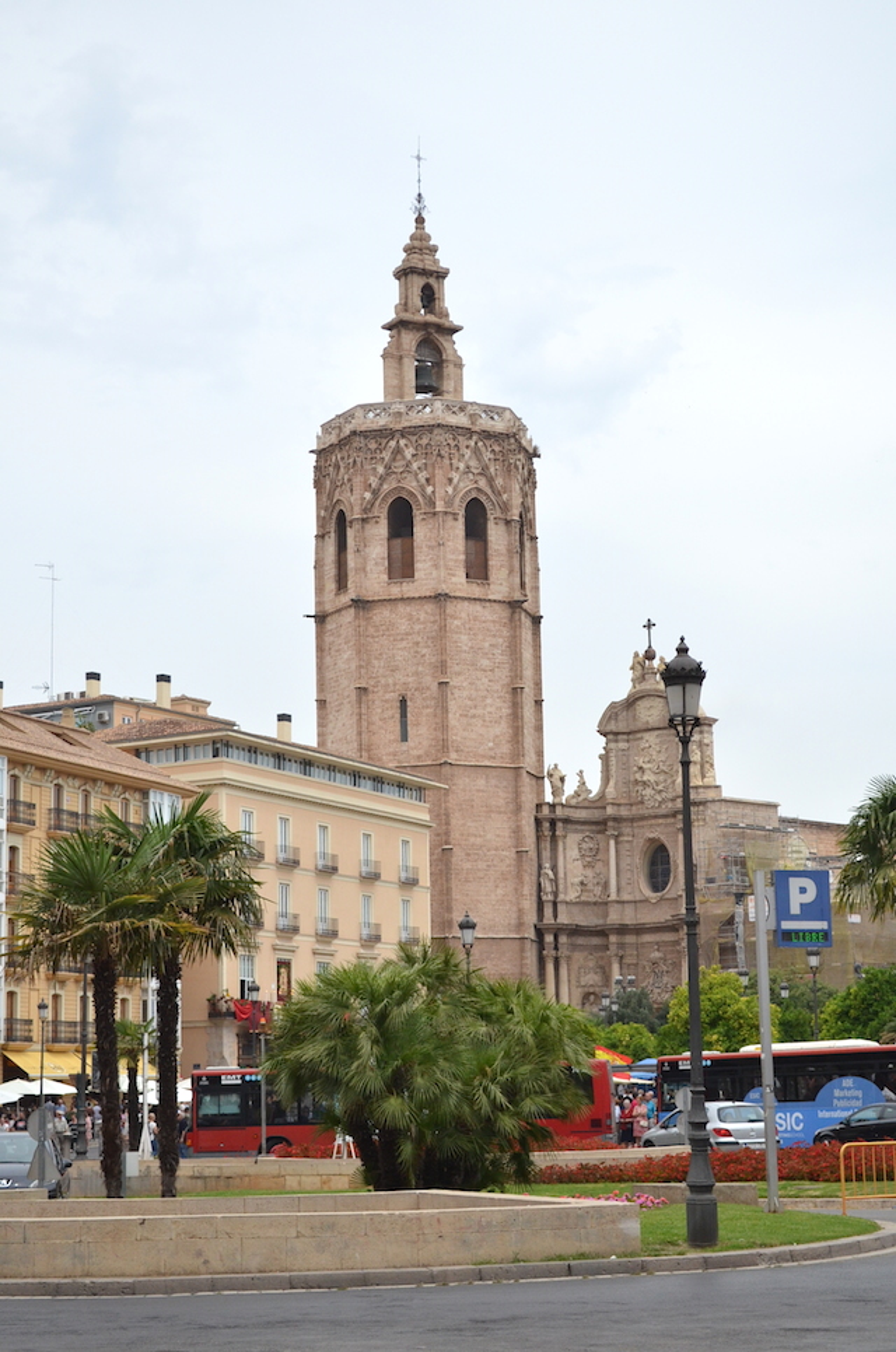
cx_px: 448
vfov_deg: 30.6
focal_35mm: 66
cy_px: 676
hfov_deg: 20.5
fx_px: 2474
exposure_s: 1/4000
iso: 800
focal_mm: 44
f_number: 5.6
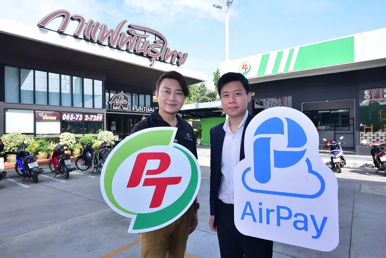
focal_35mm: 22
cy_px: 129
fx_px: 236
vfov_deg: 57.3
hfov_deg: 78.5
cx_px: 193
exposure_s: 1/200
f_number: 13
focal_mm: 22
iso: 500
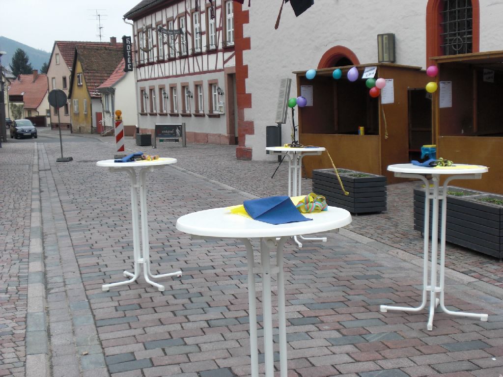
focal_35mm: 51
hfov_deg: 37.5
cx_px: 252
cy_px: 188
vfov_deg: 28.6
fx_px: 741
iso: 64
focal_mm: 8.44
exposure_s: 1/125
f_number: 3.6
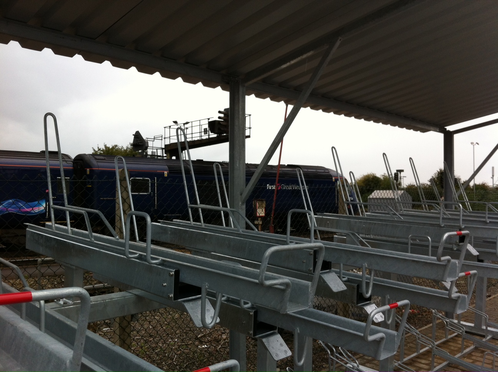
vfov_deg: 40.6
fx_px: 503
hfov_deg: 52.7
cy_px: 186
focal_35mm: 35
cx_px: 249
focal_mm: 3.85
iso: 80
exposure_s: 1/377
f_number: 2.8
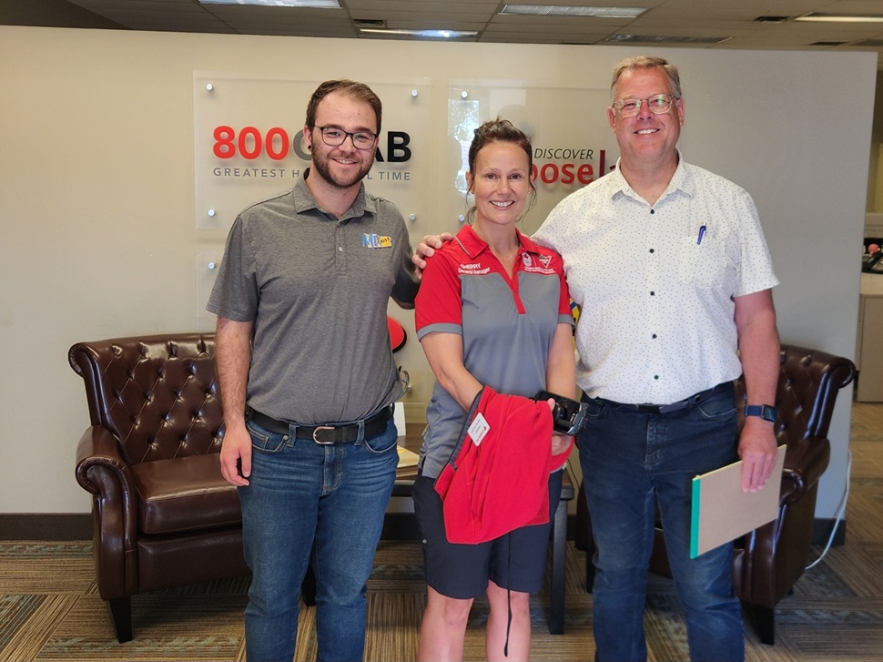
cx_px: 442
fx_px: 587
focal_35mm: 23
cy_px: 331
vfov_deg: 58.9
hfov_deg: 73.9
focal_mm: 5.4
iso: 80
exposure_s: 1/120
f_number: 1.8
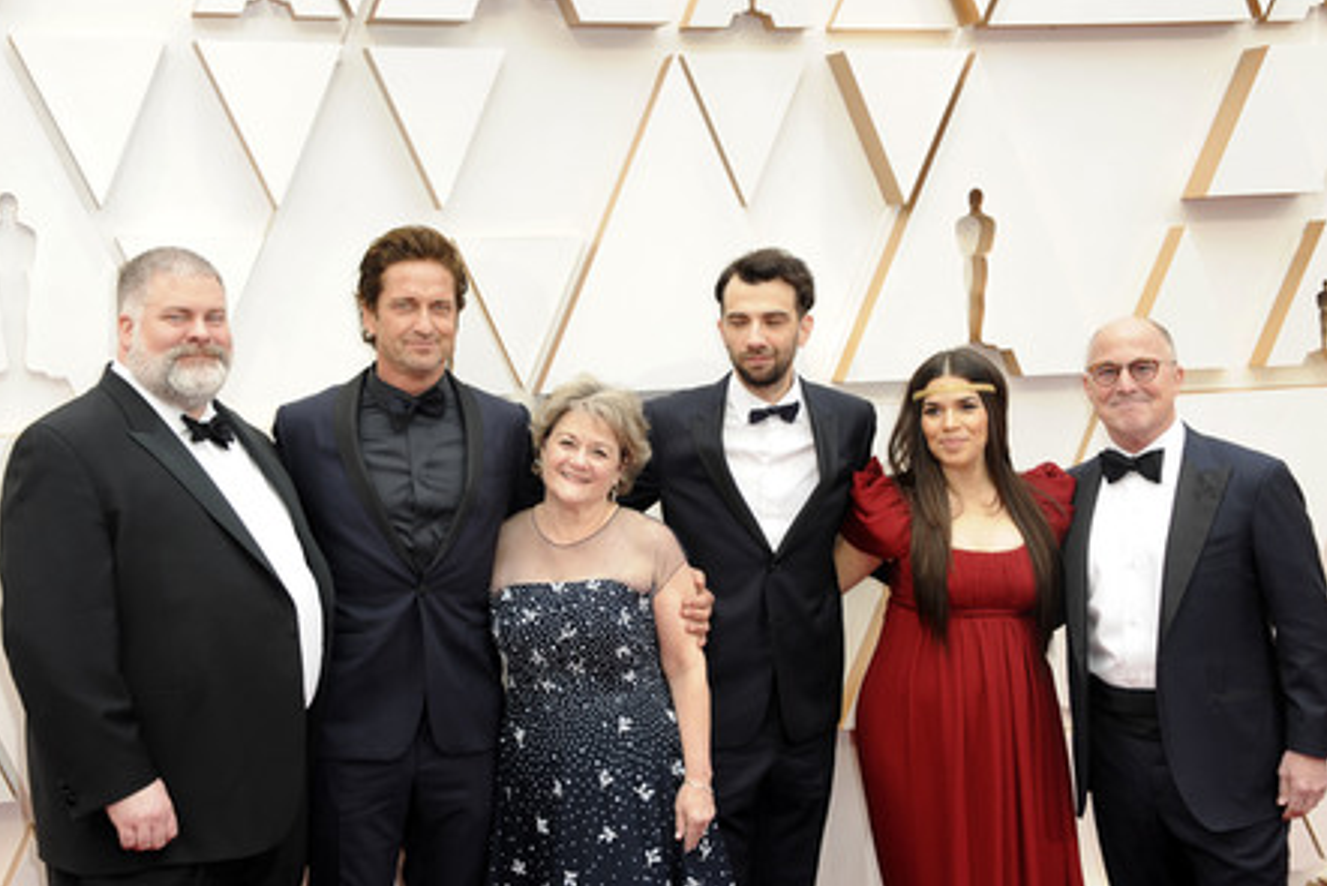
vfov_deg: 23.0
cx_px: 654
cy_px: 448
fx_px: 2175
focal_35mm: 59
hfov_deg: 33.9
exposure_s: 1/200
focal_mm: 58
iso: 800
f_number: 6.3
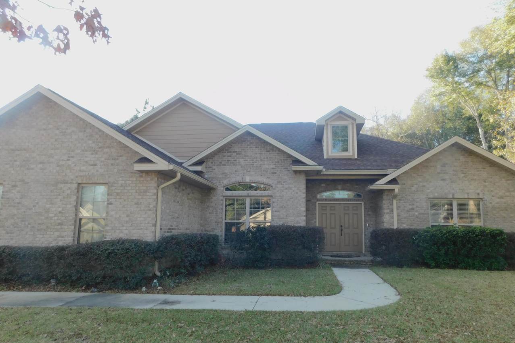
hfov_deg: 73.7
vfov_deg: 53.1
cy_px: 180
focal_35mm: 24
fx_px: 343
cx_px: 258
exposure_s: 1/160
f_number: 3
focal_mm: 4
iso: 125
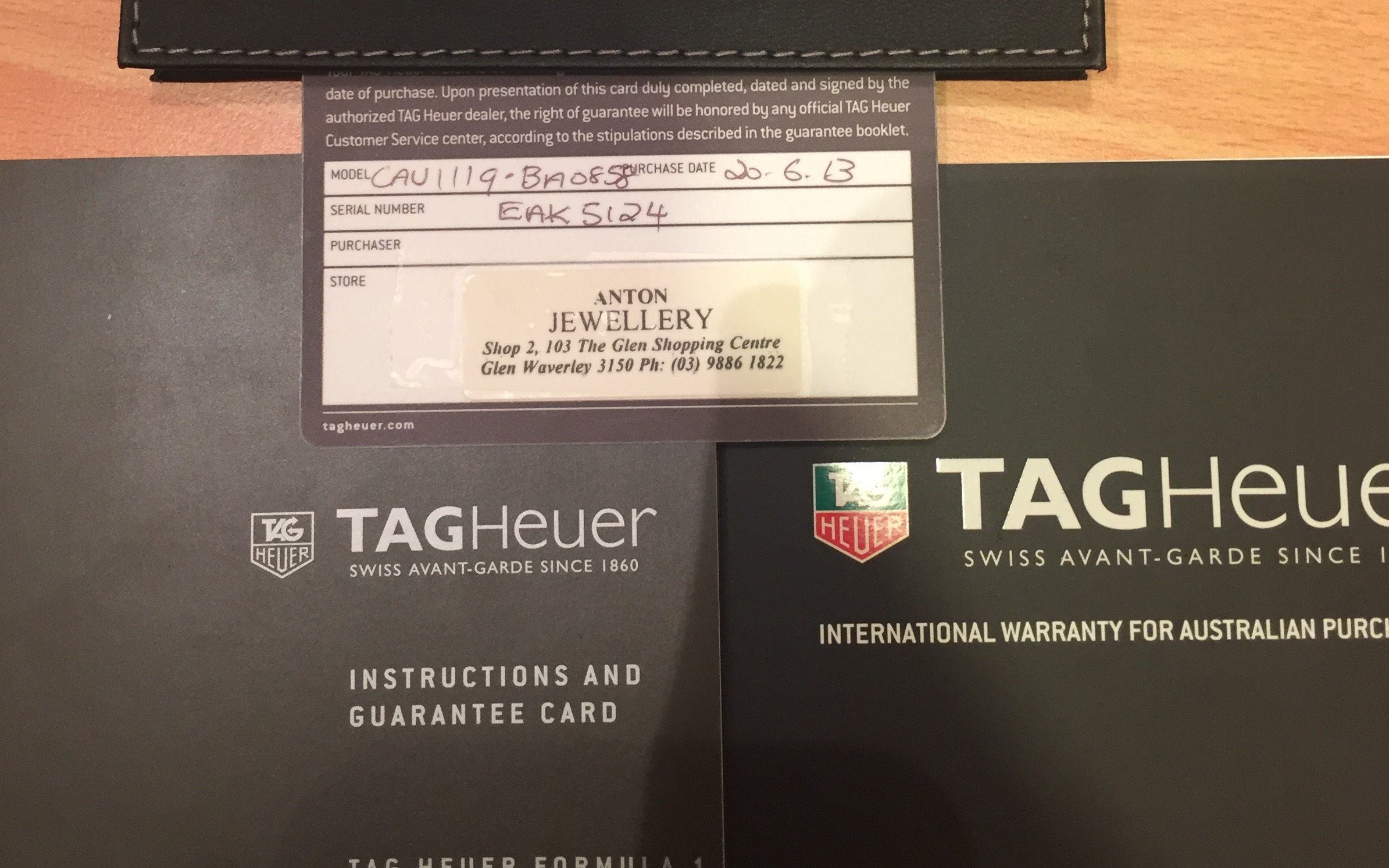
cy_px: 123
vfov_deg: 29.5
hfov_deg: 47.2
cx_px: 708
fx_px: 1590
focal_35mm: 42
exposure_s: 1/33
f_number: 2.2
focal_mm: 4.15
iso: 125
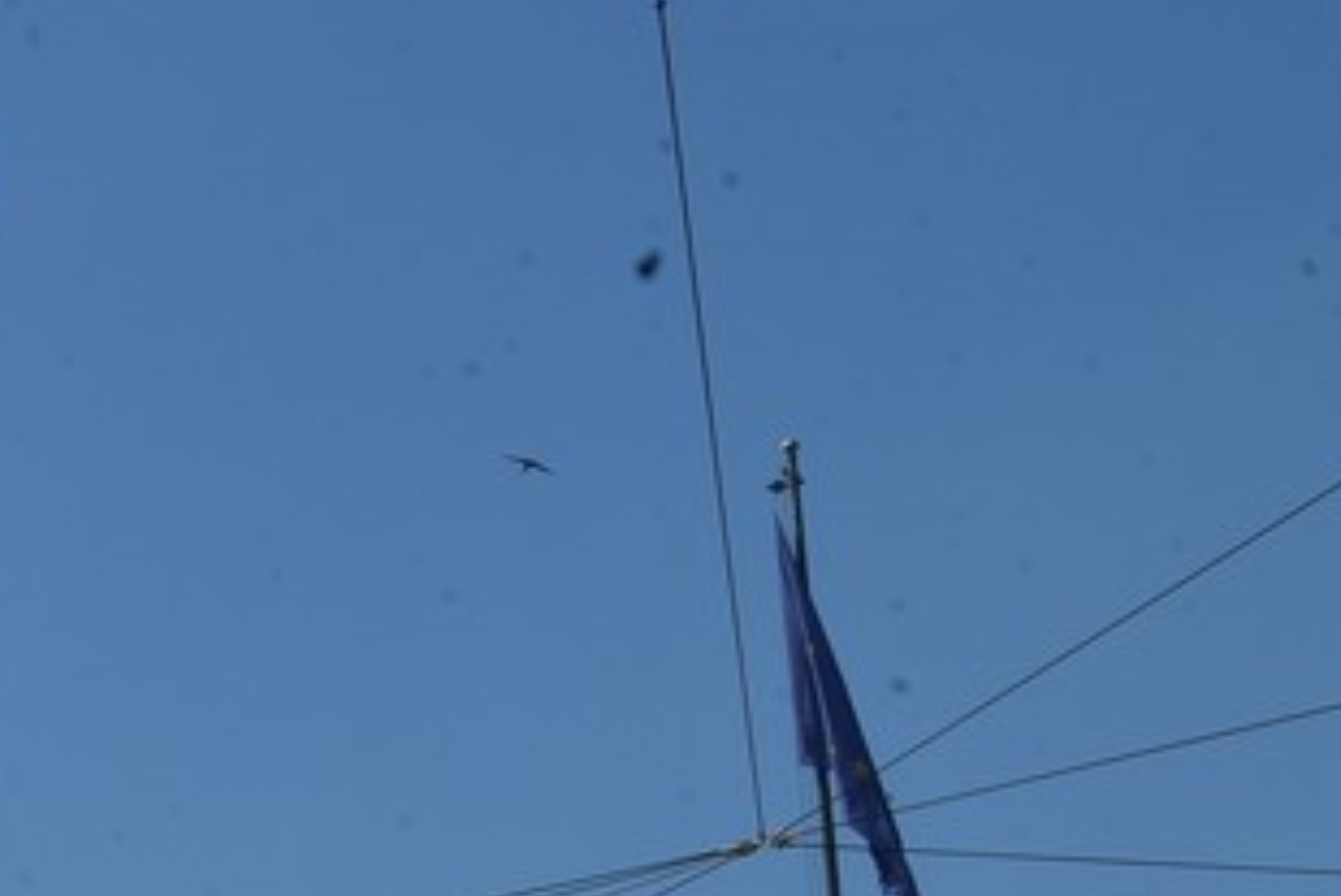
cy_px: 1589
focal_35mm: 138
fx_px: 5143
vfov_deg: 9.5
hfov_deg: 13.9
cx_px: -712
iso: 320
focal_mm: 38
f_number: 18
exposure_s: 1/320
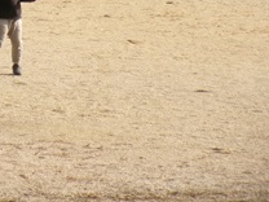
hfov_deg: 5.3
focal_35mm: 375
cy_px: -54
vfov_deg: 4.0
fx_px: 2914
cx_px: -69
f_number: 6.3
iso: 100
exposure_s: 1/320
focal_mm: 25.5
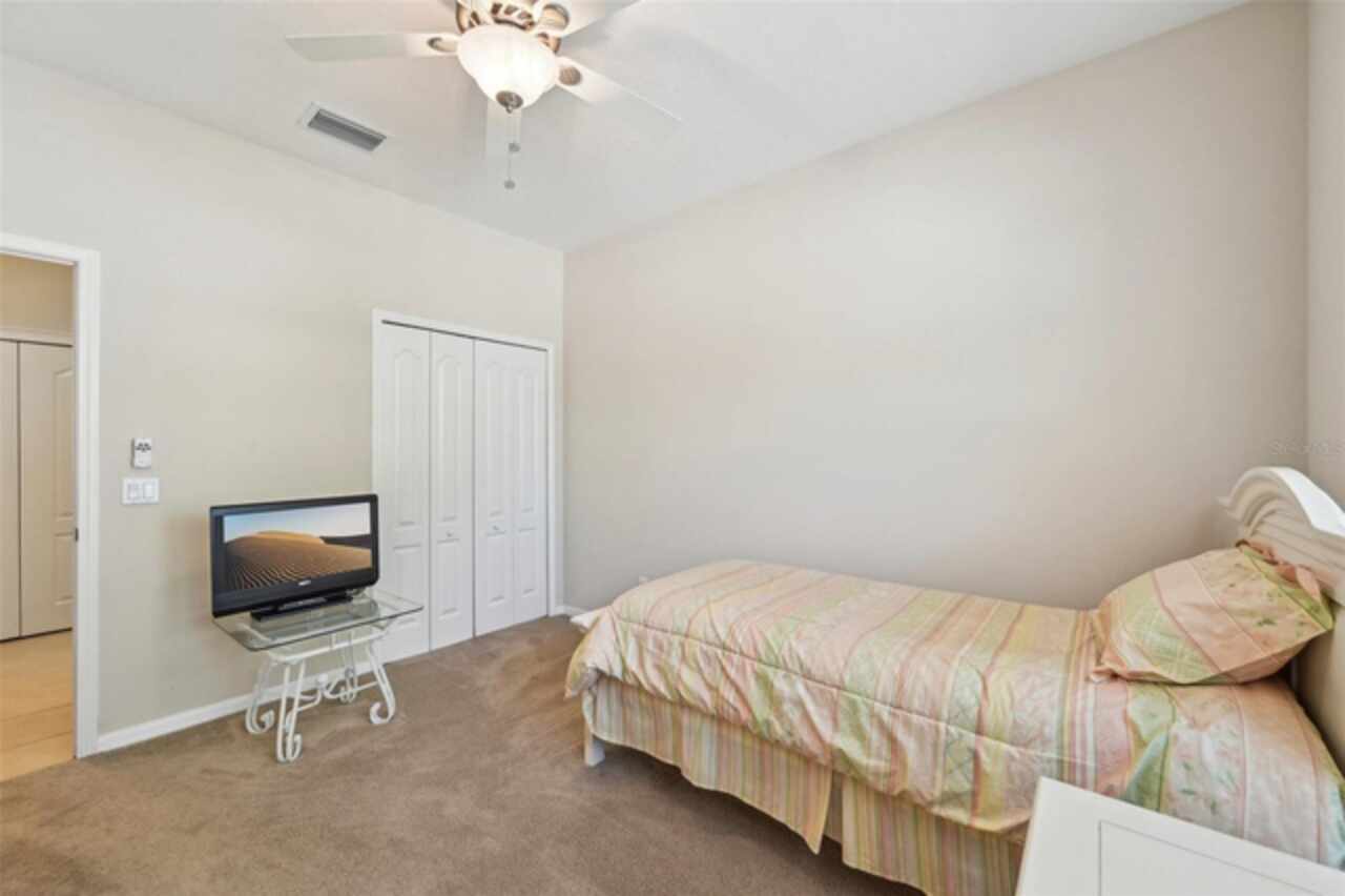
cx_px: 672
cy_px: 448
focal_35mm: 14
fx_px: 523
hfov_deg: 104.3
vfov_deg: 81.1
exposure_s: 1/13
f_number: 8
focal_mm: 14
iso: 400
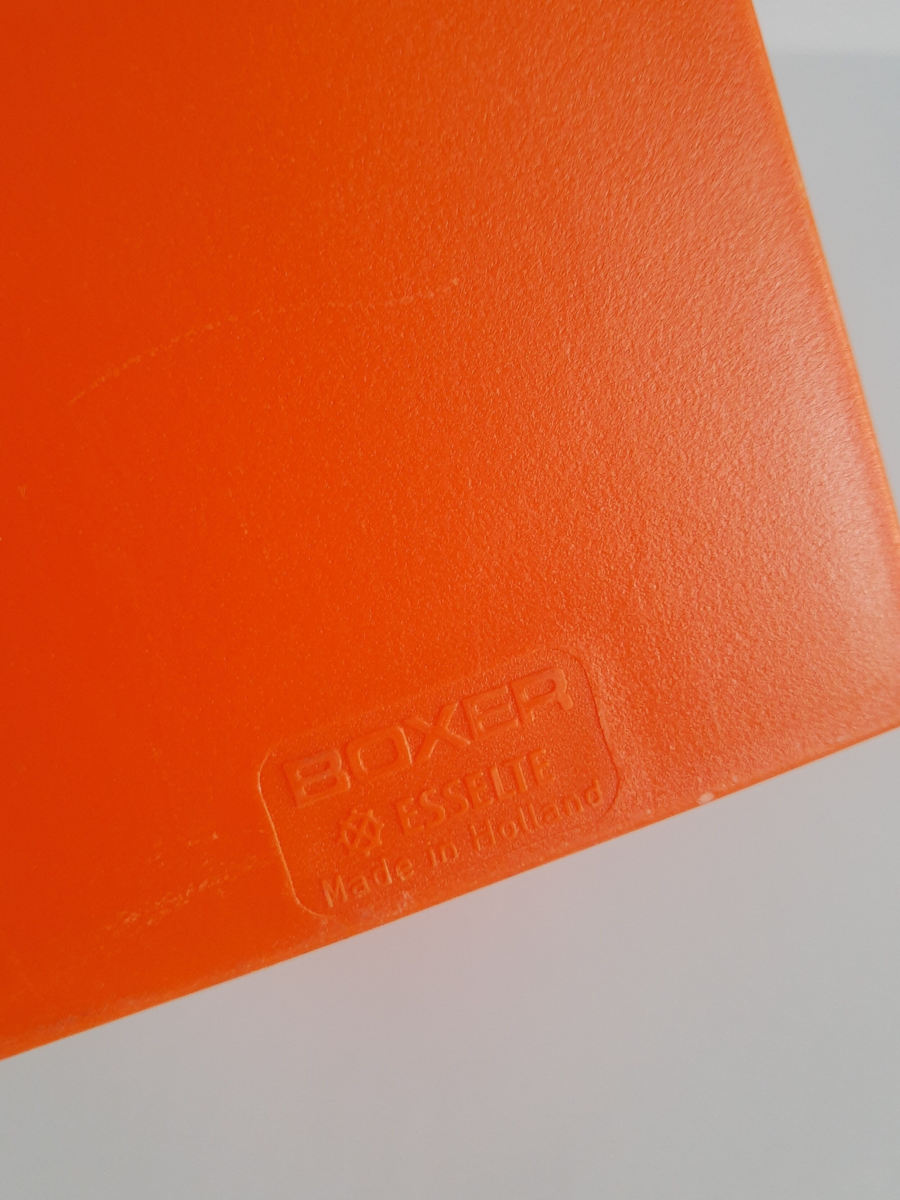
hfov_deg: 44.2
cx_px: 432
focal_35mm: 32
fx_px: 1109
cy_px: 560
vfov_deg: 56.8
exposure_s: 1/50
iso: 149
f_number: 1.8
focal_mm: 3.95
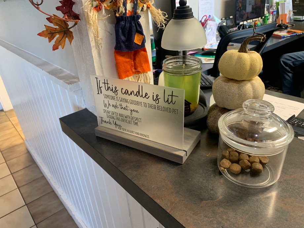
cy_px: 114
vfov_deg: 53.1
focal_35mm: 26
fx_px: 228
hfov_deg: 67.3
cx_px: 152
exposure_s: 1/60
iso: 160
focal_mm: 4.25
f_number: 1.8
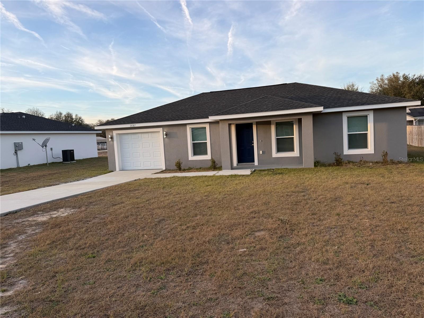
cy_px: 159
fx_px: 294
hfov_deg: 71.6
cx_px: 212
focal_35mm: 24
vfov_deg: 56.8
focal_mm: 6.76
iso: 80
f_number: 1.78
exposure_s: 1/813
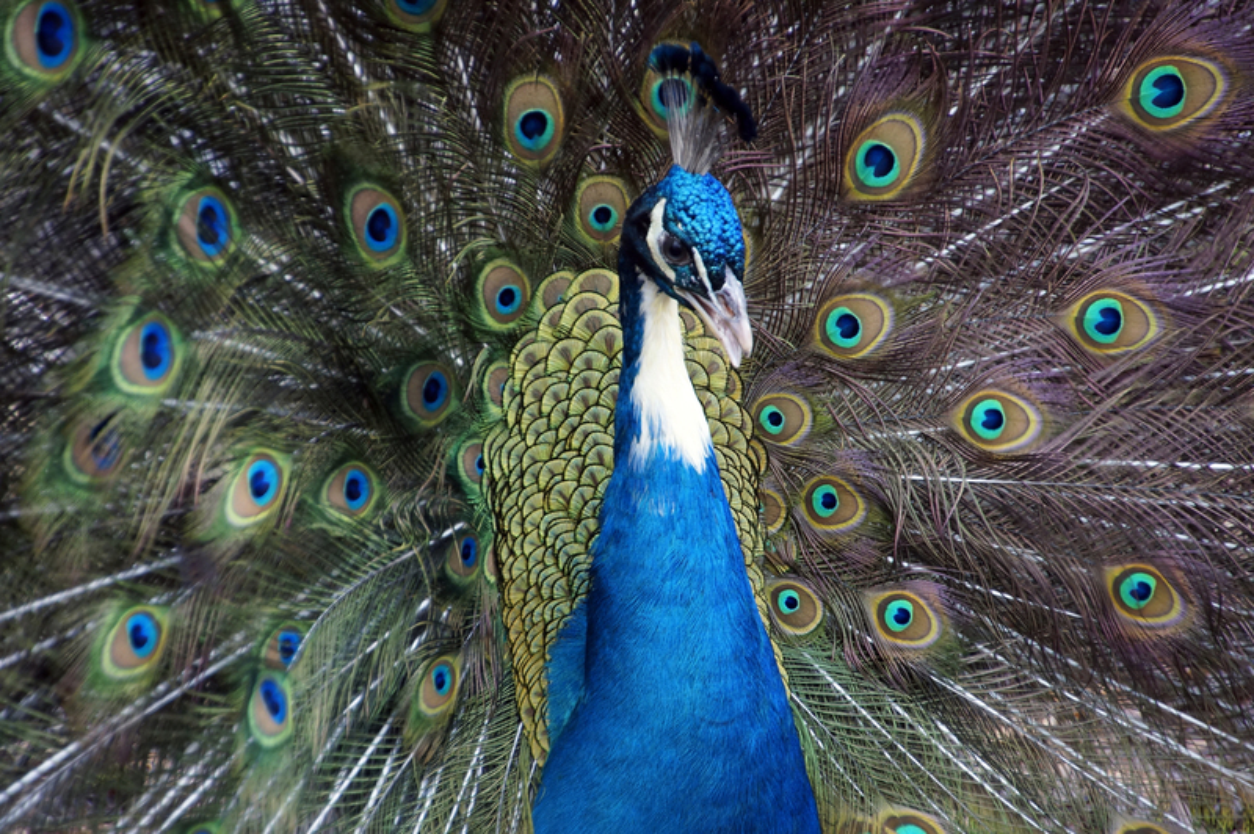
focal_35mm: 300
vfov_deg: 4.6
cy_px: 417
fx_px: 10441
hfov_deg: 6.9
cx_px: 627
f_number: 6.3
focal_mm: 200
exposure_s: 1/100
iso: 400
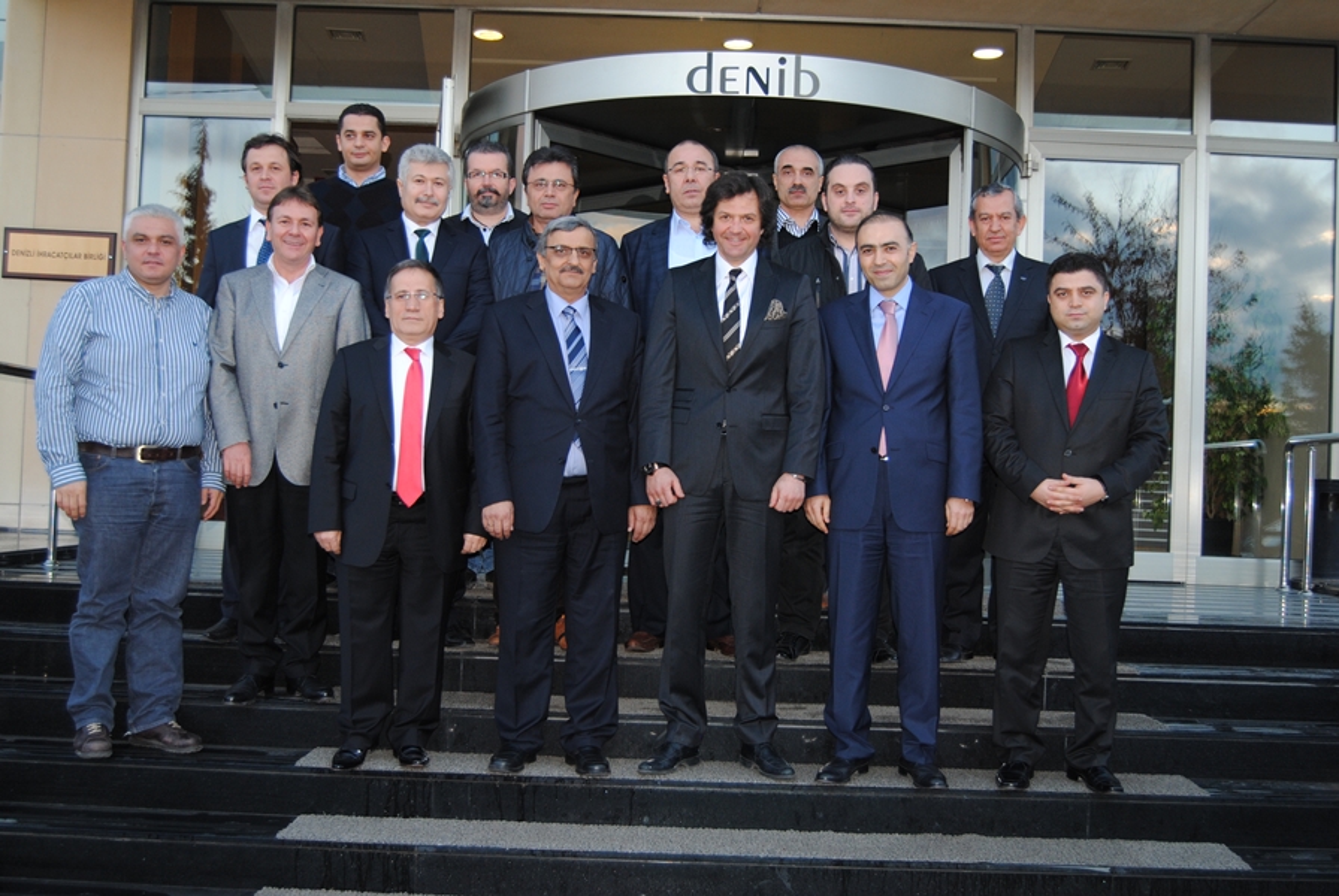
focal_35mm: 39
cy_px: 448
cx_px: 670
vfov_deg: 34.3
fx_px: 1452
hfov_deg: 49.5
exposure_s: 1/60
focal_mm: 26
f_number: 4
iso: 200
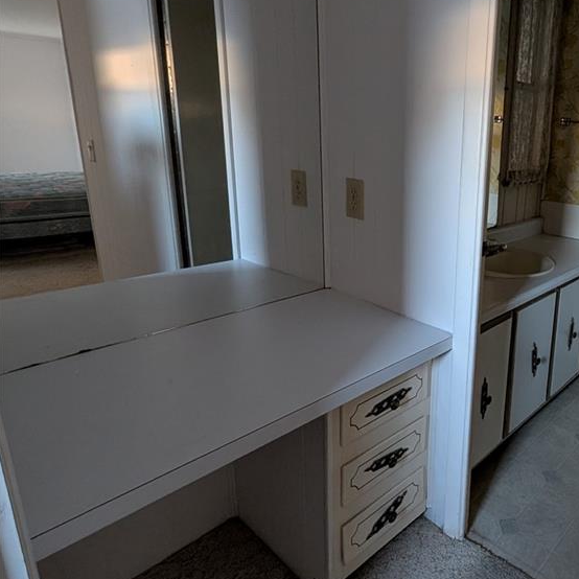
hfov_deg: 61.3
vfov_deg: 67.1
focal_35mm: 23
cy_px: 260
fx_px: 435
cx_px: 469
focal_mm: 2.02
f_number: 1.7
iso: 307
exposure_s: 1/23.8
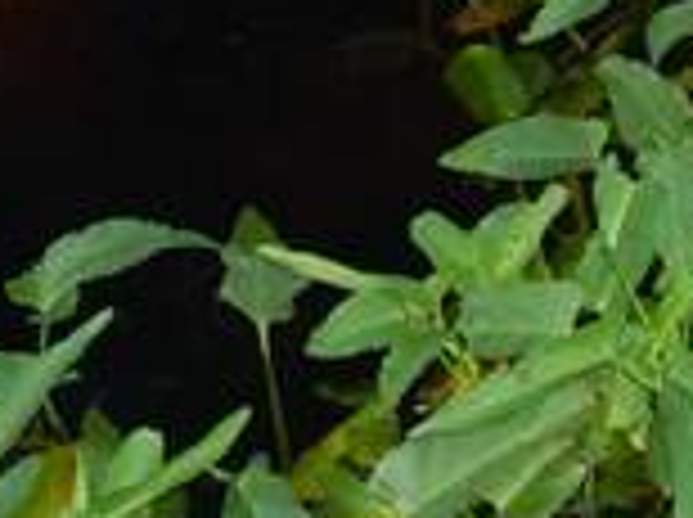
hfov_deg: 11.2
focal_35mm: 177
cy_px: -41
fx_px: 3538
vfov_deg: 8.3
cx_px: 364
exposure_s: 1/60
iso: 80
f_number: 2.7
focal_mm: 5.6
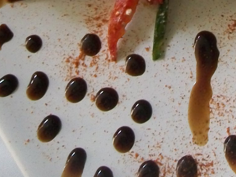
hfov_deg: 16.0
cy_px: -120
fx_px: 832
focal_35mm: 122
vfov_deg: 11.4
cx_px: 184
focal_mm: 6
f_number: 2.7
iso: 160
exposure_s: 1/25
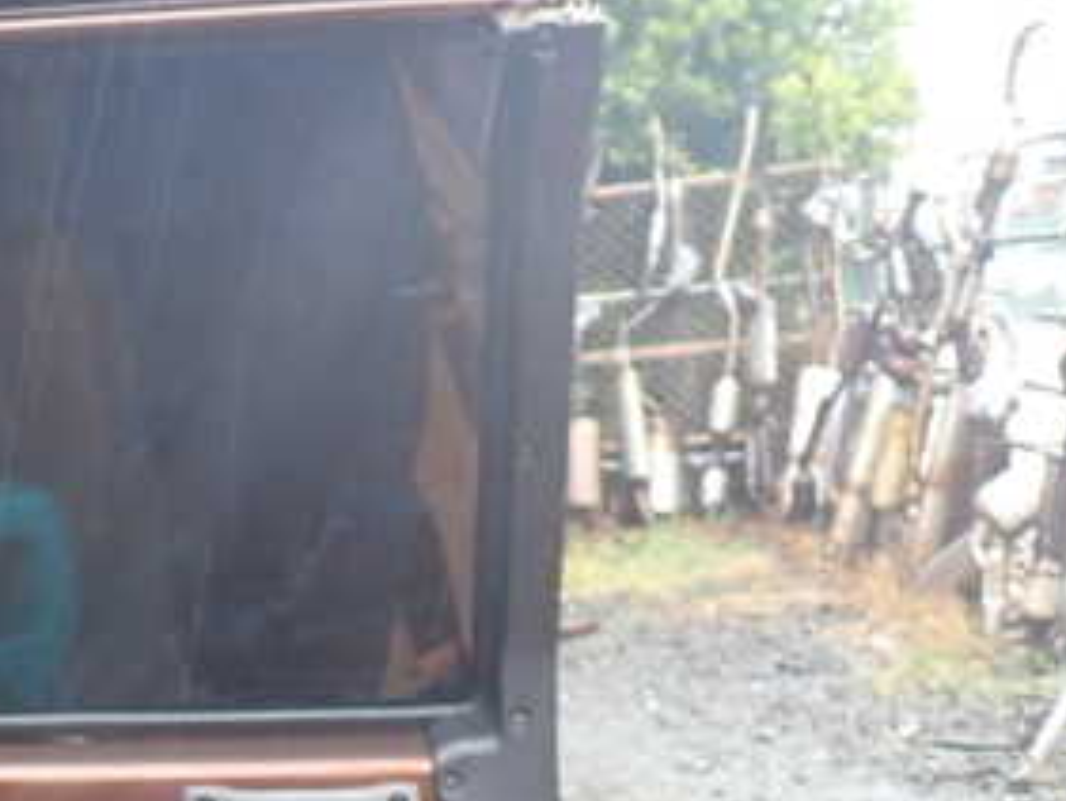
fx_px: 1972
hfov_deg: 28.0
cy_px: 668
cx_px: -53
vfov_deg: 22.6
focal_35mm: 64
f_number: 2.3
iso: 250
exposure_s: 1/30
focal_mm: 5.4
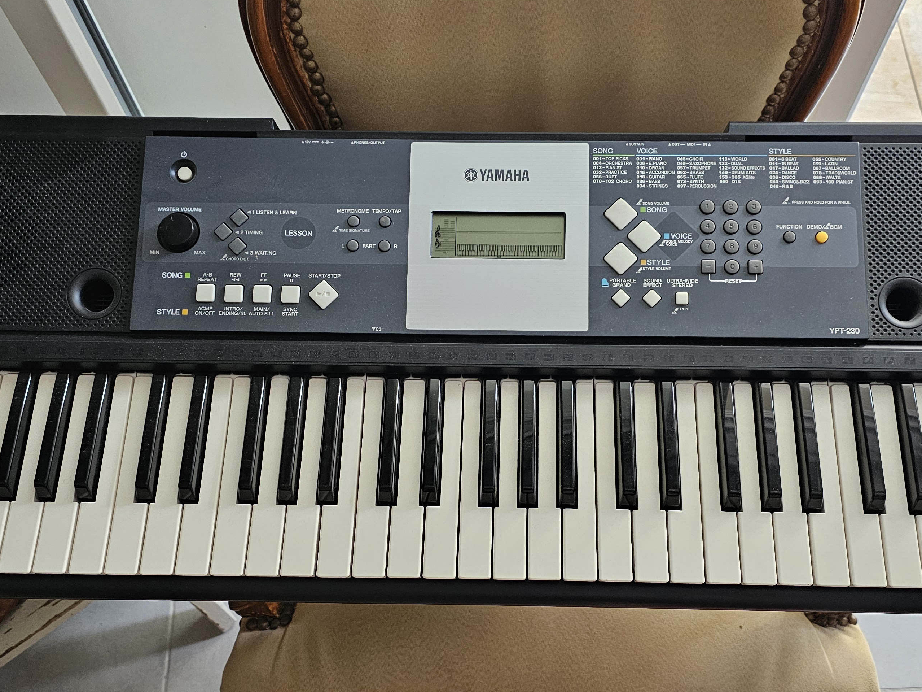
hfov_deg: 51.3
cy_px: 416
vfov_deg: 39.5
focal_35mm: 36
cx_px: 484
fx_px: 959
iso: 500
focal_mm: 6.3
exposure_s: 1/100
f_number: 1.7
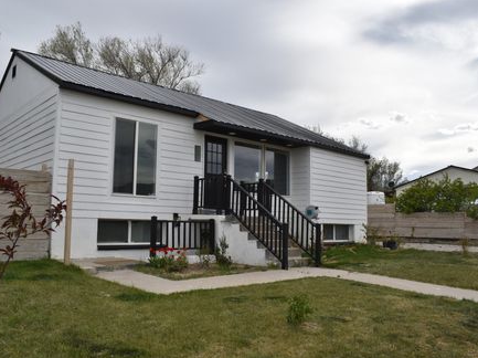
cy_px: 182
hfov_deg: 59.9
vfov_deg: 46.7
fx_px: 414
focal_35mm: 30
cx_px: 214
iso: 100
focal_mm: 18
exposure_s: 1/200
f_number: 13
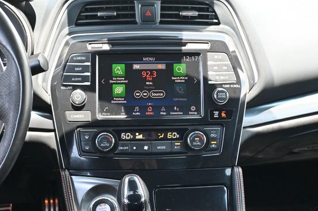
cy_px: 105
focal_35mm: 59
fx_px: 517
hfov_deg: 34.2
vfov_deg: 23.1
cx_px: 154
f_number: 5
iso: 1400
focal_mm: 33
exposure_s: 1/125
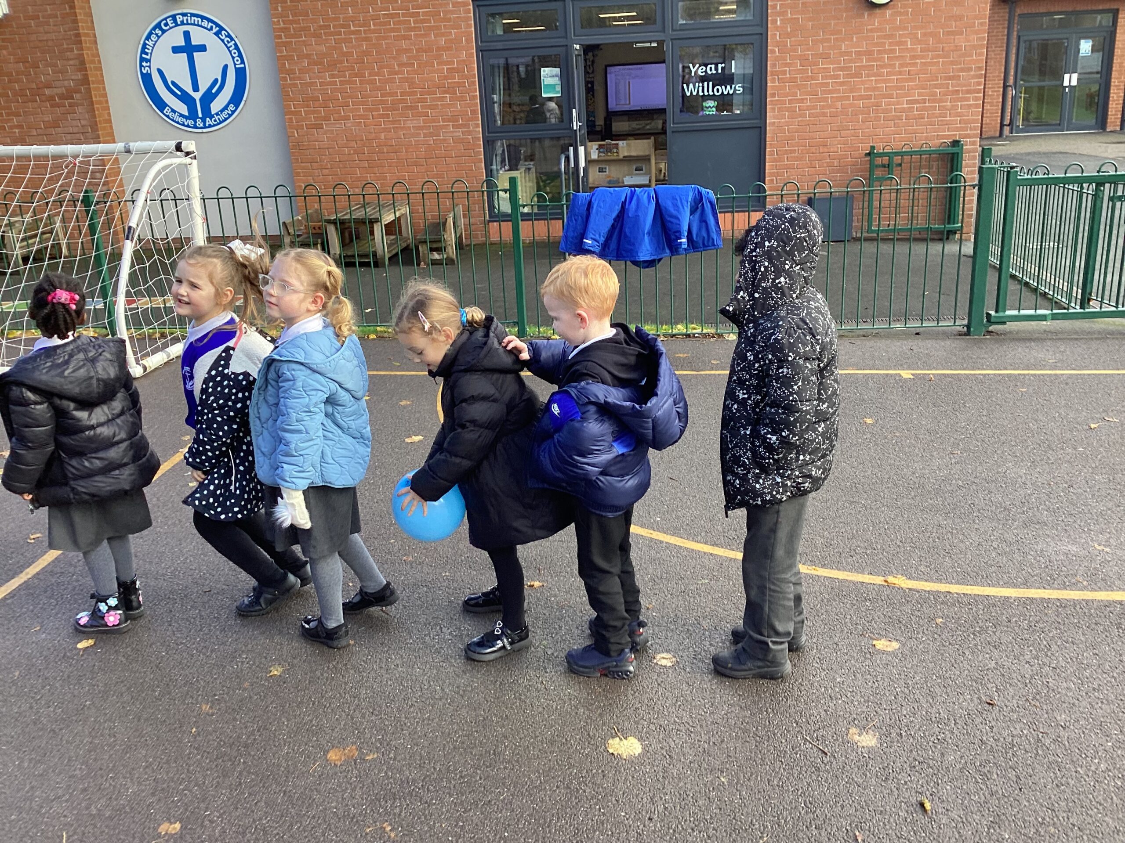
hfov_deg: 58.4
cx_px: 562
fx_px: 1007
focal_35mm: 31
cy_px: 422
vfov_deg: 45.4
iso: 25
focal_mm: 3.3
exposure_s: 1/106
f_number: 2.4
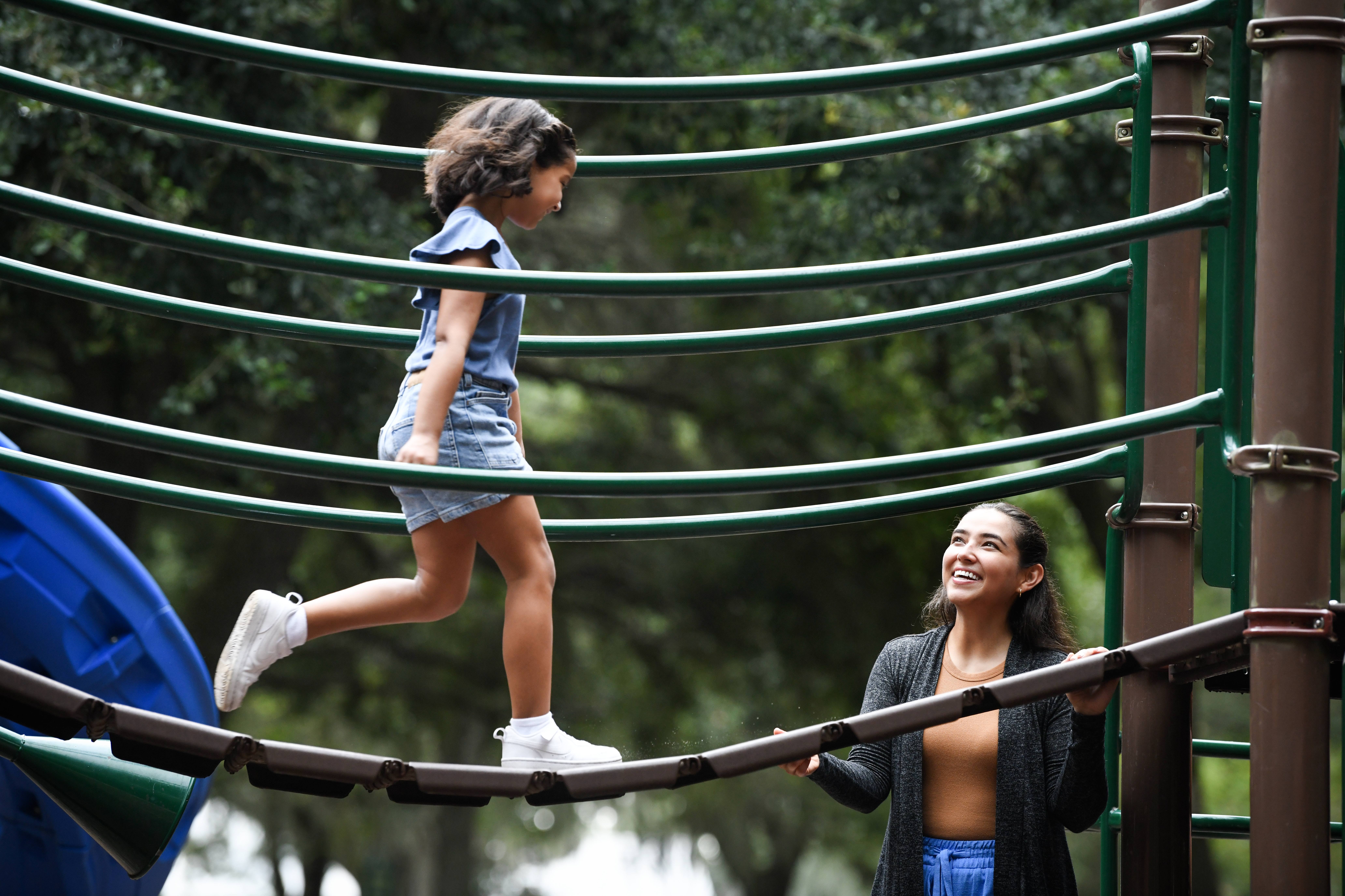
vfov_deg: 8.1
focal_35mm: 170
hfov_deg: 12.1
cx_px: 672
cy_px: 448
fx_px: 6351
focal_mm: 170
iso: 1250
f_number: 4
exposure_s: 1/800
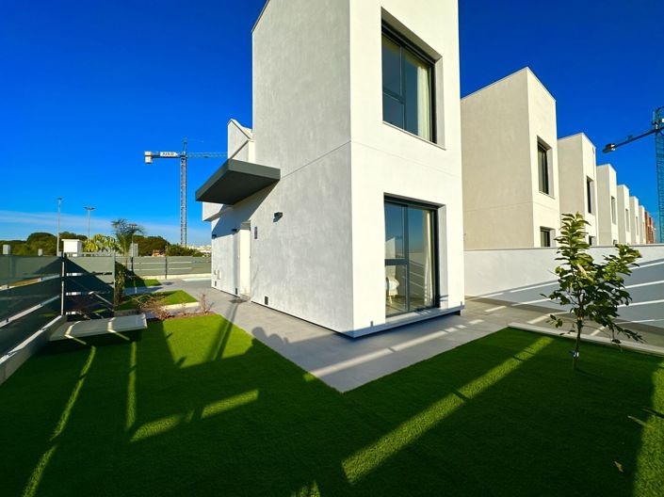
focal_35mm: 14
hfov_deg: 102.1
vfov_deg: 85.6
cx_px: 332
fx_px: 268
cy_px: 248
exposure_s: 1/6494
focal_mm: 2.22
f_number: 2.2
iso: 40
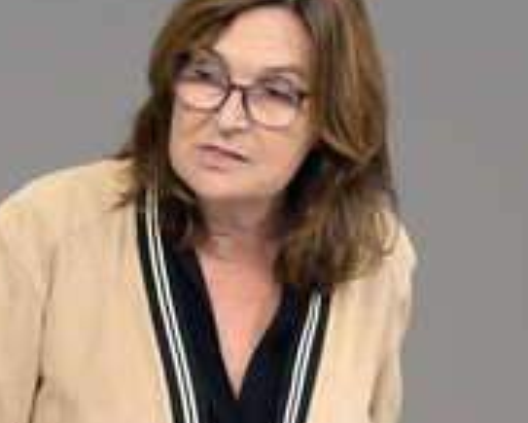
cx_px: 153
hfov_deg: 2.0
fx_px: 14947
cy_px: 347
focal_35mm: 956
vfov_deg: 1.6
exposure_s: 1/250
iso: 10000
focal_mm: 410
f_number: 5.6
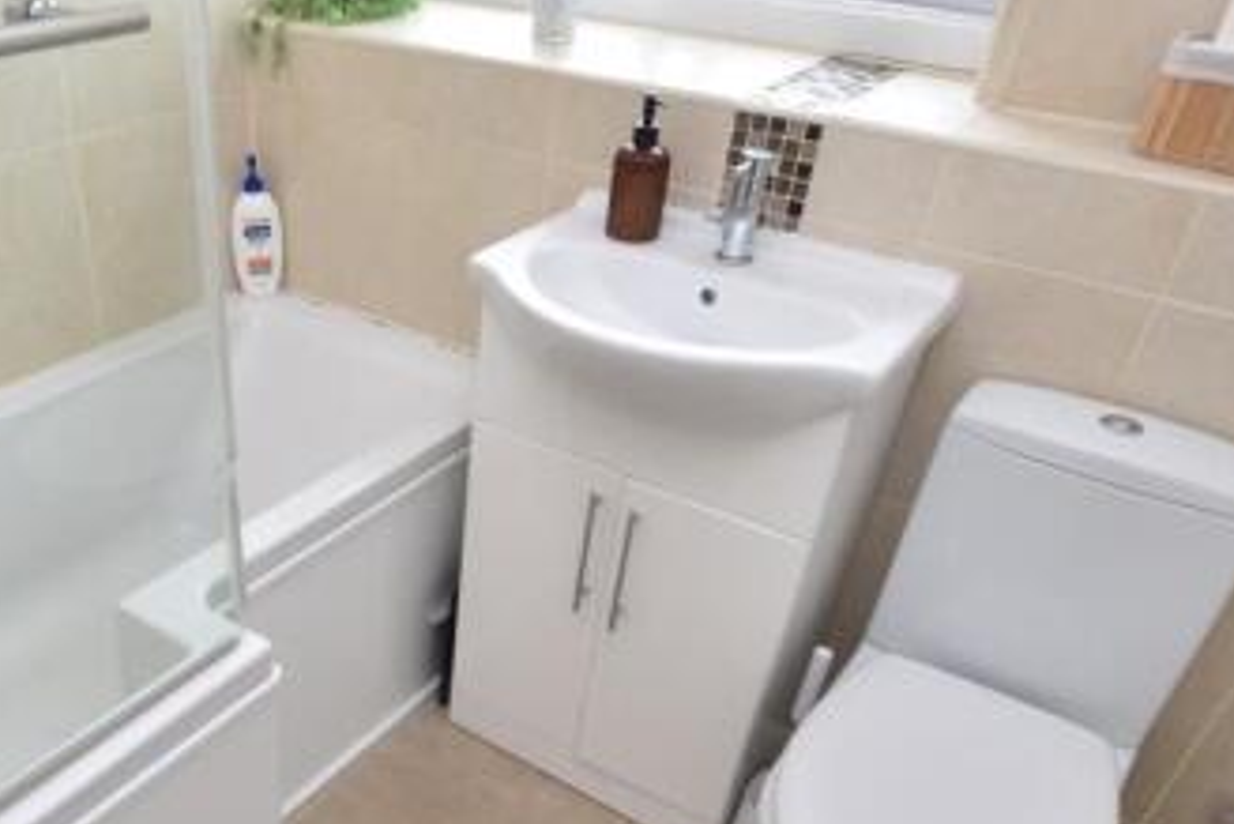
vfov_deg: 42.4
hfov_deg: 59.6
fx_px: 1029
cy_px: 608
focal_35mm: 30
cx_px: 359
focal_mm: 10
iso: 100
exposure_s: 1/30
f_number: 3.5
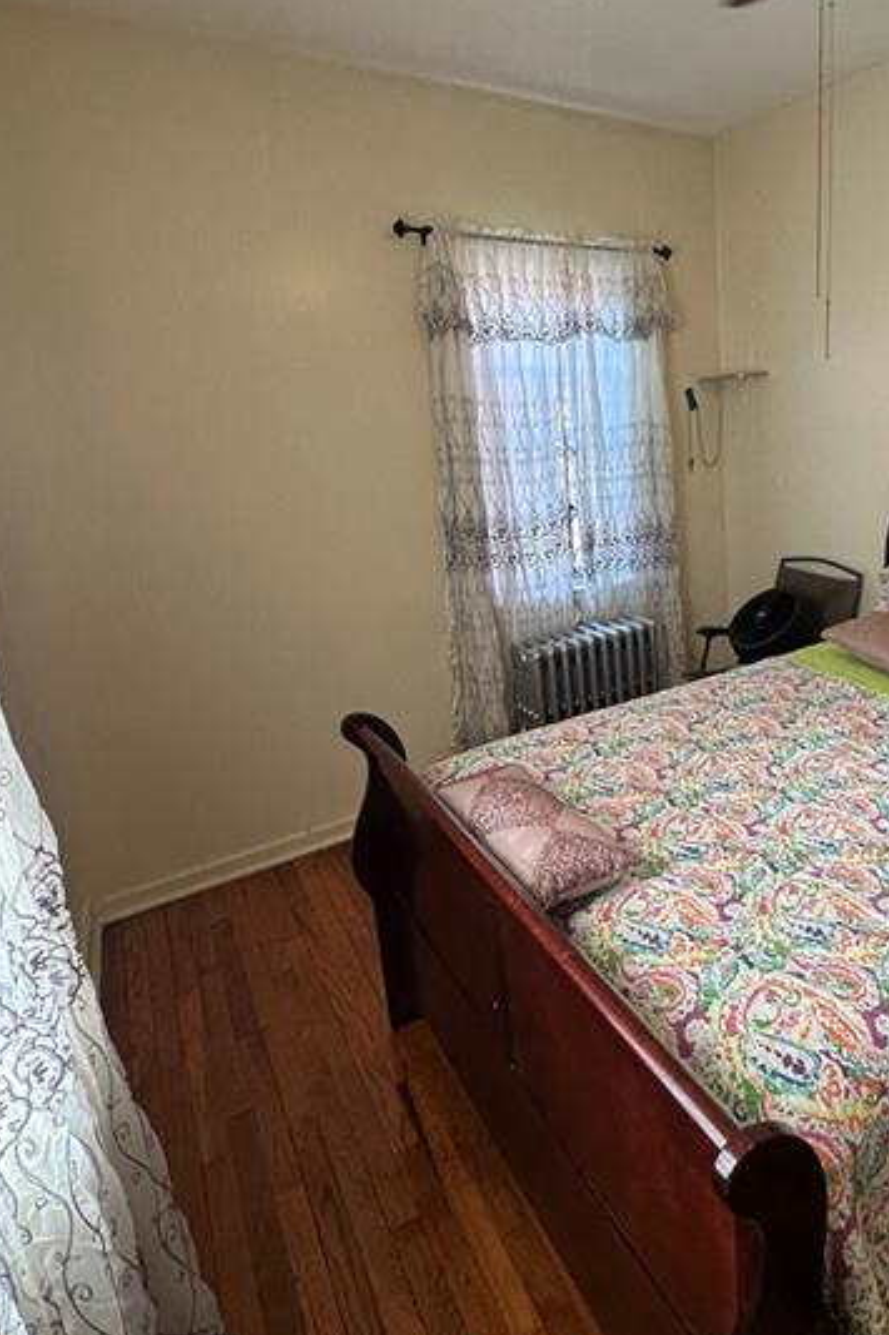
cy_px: 591
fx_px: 778
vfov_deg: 80.9
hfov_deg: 56.9
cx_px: 651
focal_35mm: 21
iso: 160
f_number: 2.2
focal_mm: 2.22
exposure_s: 1/120
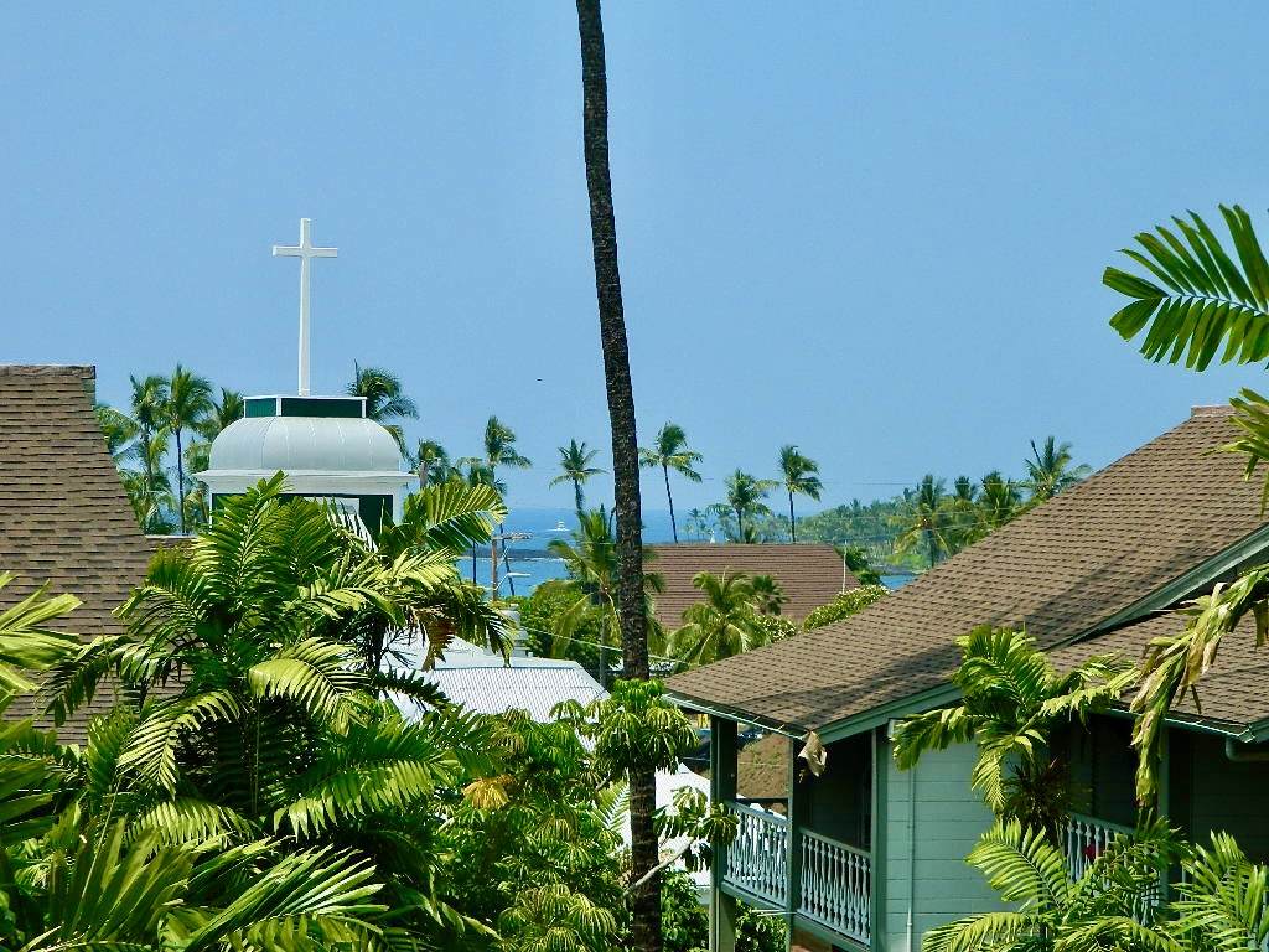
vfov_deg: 14.4
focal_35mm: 103
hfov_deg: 19.1
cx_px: 634
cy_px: 476
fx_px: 3776
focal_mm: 18.6
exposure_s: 1/800
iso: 80
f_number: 4.5
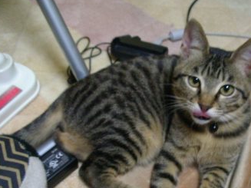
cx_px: 163
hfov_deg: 39.3
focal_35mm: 48
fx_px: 348
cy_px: 121
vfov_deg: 30.1
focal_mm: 5.8
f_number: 3
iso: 400
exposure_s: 1/11.5
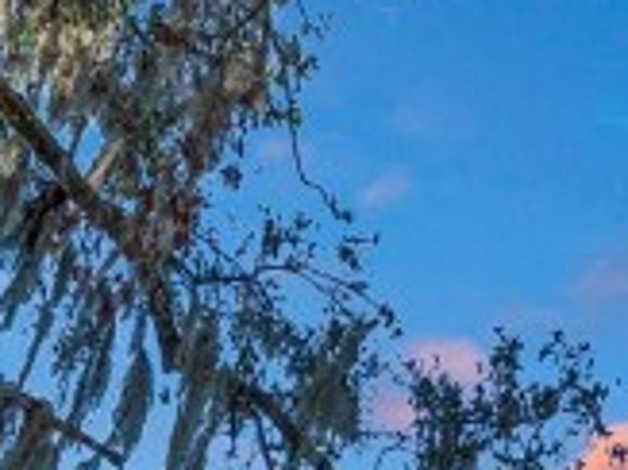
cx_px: 351
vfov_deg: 10.7
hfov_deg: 22.3
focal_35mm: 88
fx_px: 1595
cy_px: 1456
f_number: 11
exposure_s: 1/250
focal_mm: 7
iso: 250
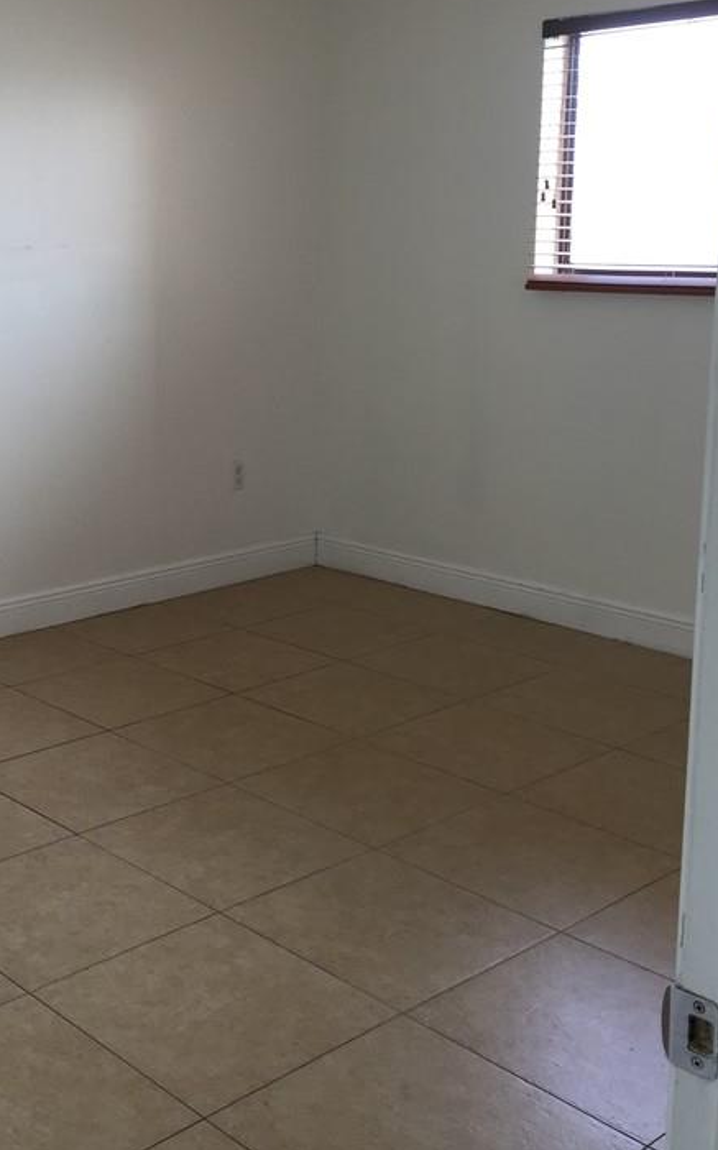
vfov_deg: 44.2
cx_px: 102
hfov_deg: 27.7
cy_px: 475
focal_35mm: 45
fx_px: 1410
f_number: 2.2
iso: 32
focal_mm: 4.15
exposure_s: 1/40
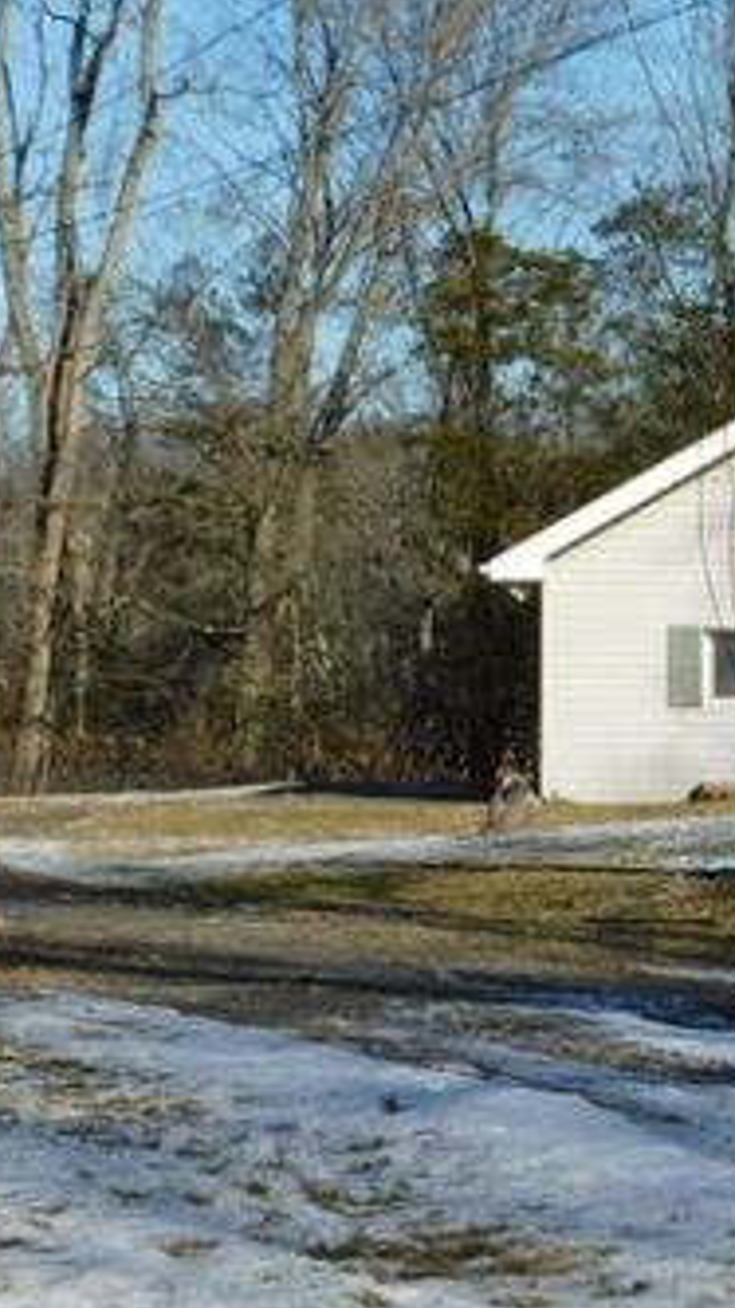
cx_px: 865
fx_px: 4545
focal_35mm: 131
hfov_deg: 9.1
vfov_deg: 16.4
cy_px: 701
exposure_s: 1/1000
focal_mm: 14.2
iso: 125
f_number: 4.4
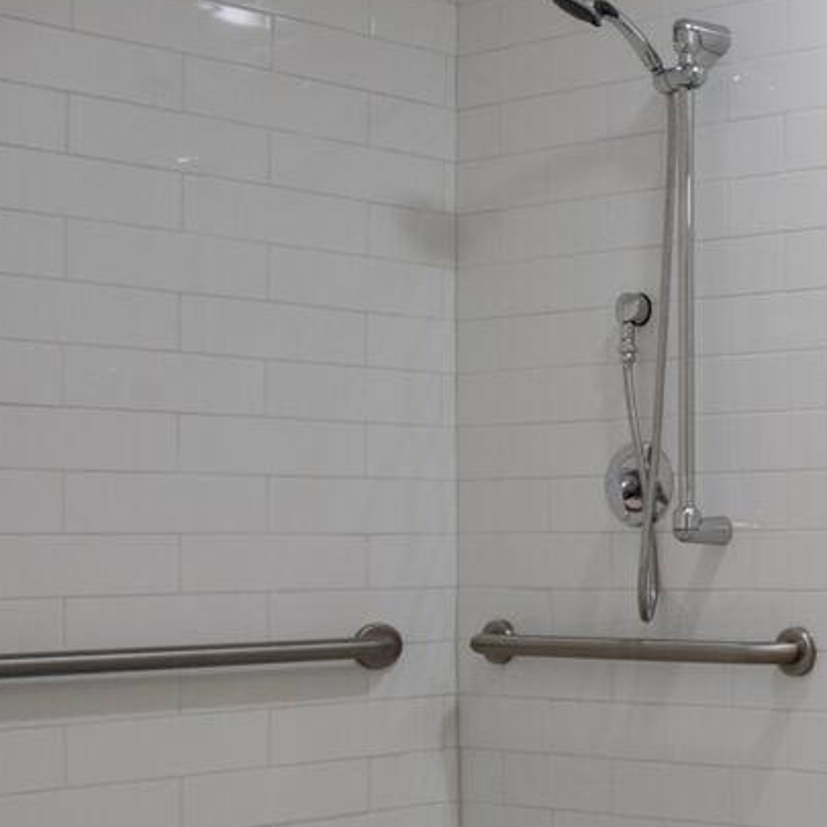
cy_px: 629
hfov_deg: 18.9
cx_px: 1636
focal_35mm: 58
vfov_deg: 29.1
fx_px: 1568
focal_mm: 16
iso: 200
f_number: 7.1
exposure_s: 1/20
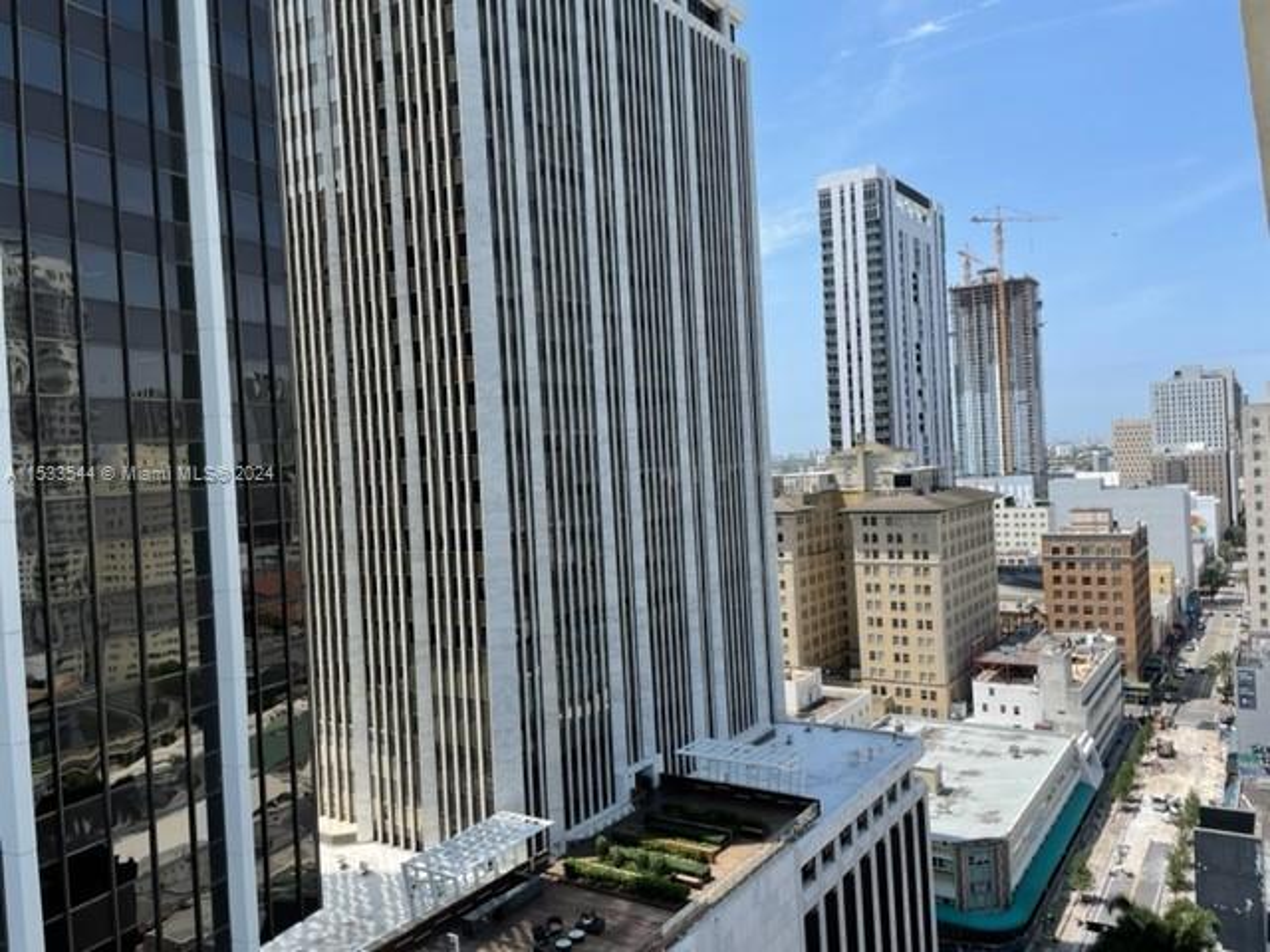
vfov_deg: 53.1
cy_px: 476
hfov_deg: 67.3
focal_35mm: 26
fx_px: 954
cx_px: 635
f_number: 1.6
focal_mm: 4.2
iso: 32
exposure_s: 1/2882
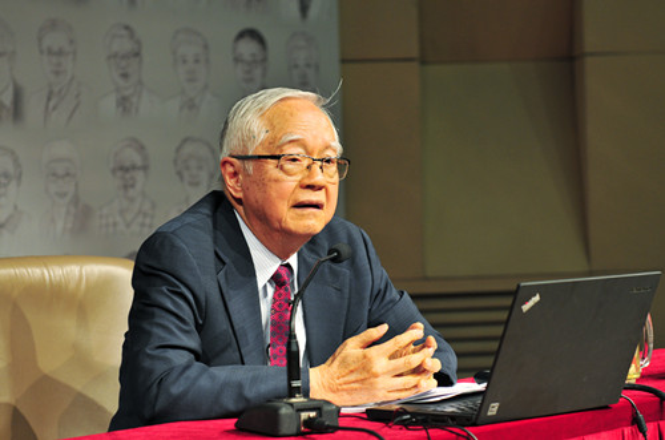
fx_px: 1935
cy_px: 220
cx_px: 332
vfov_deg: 13.0
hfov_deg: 19.5
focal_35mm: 105
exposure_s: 1/60
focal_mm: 70
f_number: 4
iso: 400
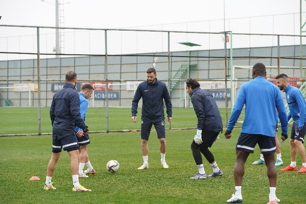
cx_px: 153
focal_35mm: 135
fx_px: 1148
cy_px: 102
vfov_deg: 10.2
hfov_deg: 15.2
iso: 800
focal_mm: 135
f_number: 5.6
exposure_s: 1/400
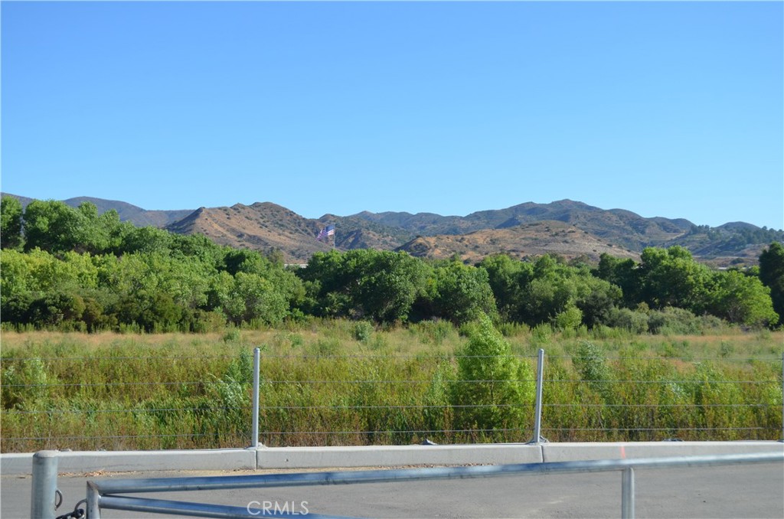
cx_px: 392
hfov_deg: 41.2
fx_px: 1043
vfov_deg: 27.9
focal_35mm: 48
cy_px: 260
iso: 400
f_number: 5.6
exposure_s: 1/1600
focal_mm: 32
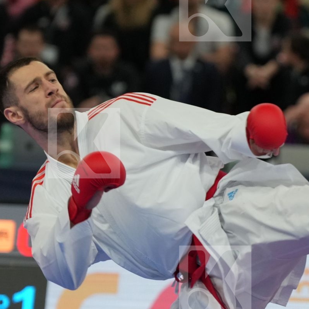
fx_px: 4706
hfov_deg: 3.8
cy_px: 143
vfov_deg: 3.8
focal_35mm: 466
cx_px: 215
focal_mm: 162
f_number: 2.8
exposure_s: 1/1000
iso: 1600
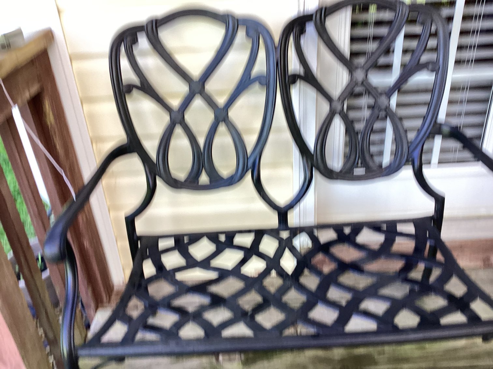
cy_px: 184
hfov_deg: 58.3
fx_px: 442
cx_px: 246
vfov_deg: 45.4
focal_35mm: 31
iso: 64
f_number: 2.4
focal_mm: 3.3
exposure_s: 1/100
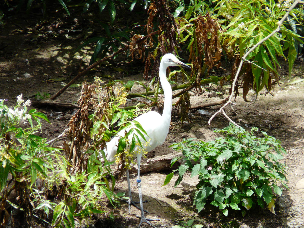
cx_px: 152
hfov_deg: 3.9
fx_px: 4426
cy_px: 114
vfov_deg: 3.0
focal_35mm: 504
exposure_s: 1/200
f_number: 4.2
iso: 100
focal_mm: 82.8
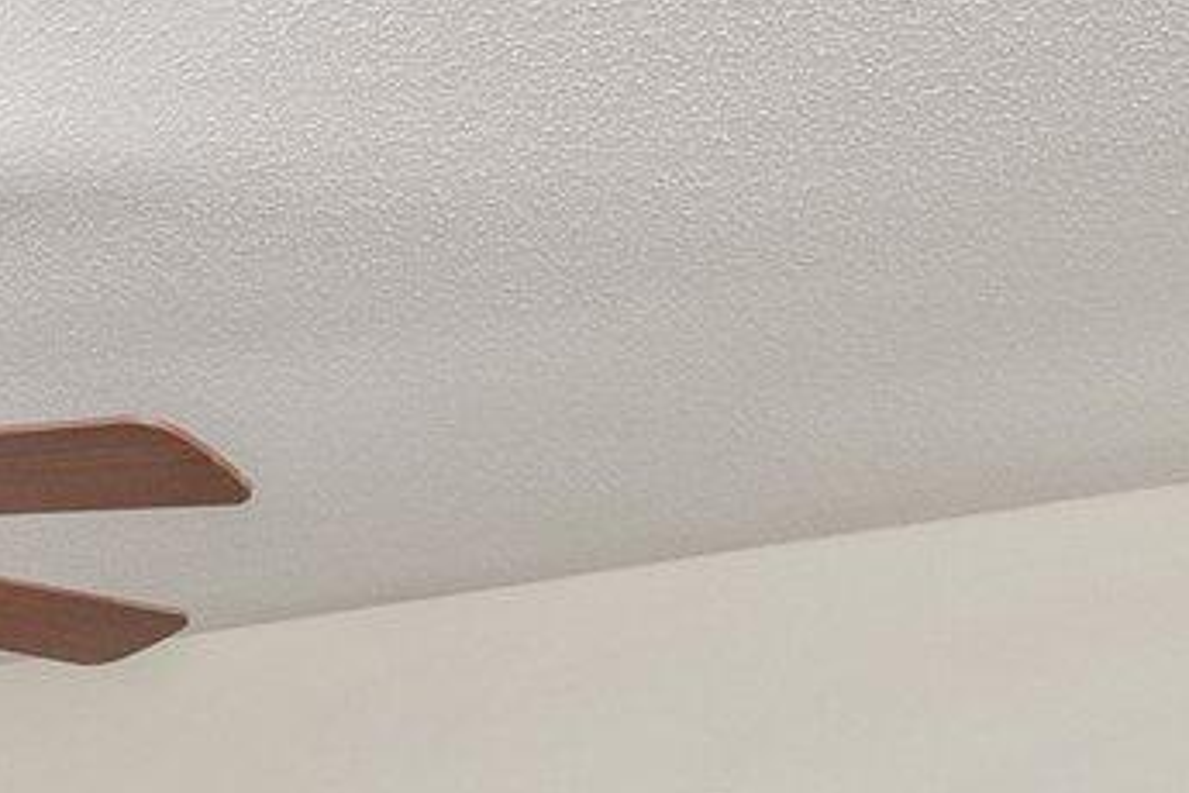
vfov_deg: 15.0
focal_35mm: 83
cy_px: 1269
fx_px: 2741
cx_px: -1006
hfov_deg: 18.5
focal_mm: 14
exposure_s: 1/30
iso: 320
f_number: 9
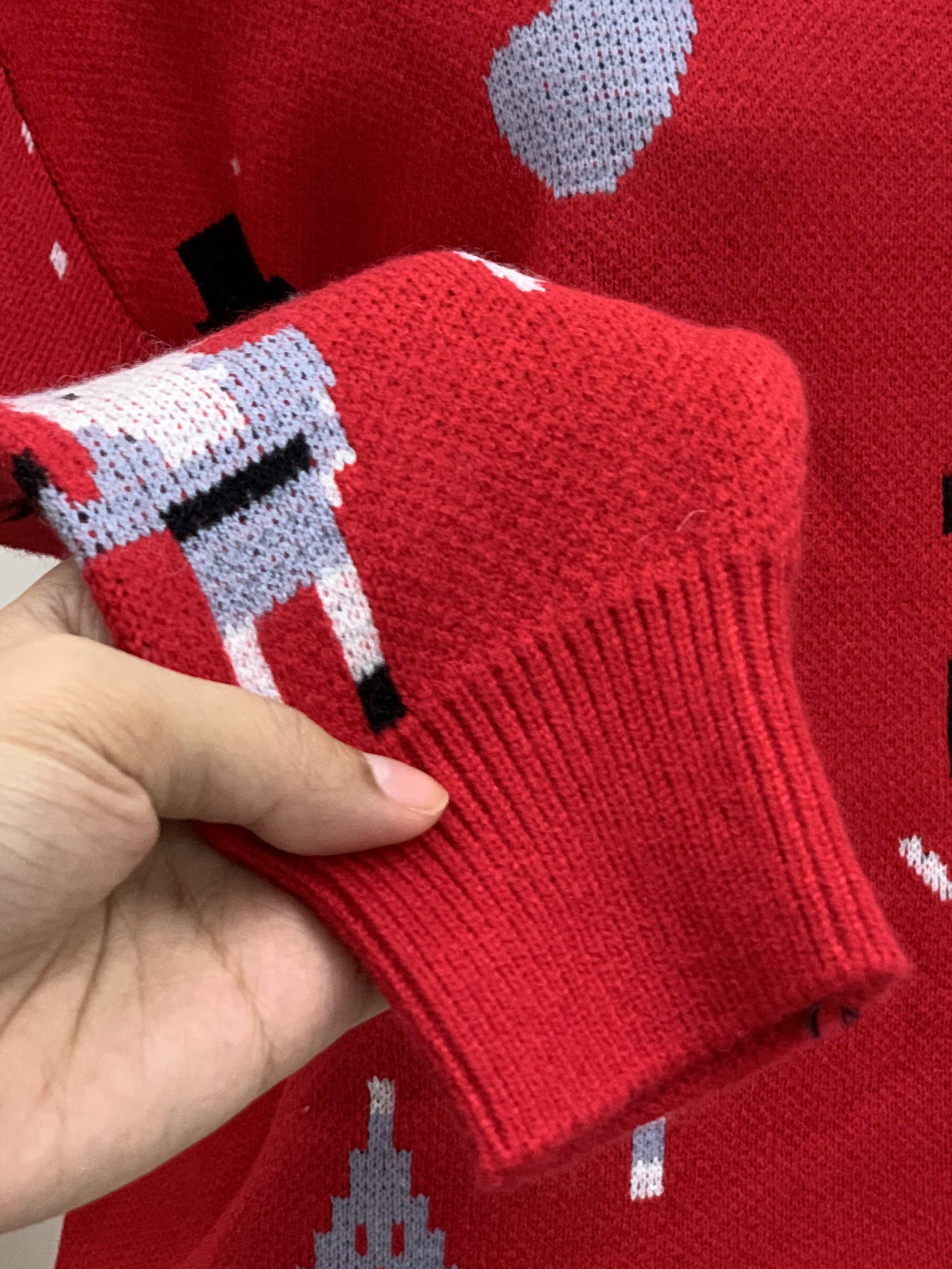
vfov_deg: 25.6
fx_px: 2787
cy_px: 446
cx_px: 661
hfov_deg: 19.3
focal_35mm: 76
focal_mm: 6
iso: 250
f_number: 2.4
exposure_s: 1/50
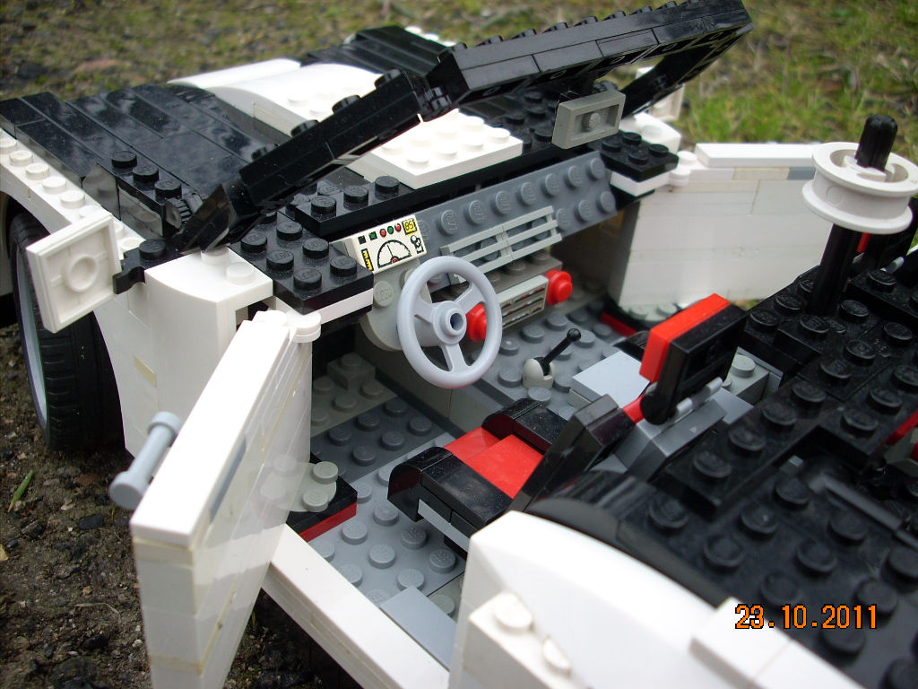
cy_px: 344
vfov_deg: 38.7
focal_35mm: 37
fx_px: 981
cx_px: 459
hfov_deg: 50.1
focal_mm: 6.2
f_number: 2.8
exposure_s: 1/62.6
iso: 64
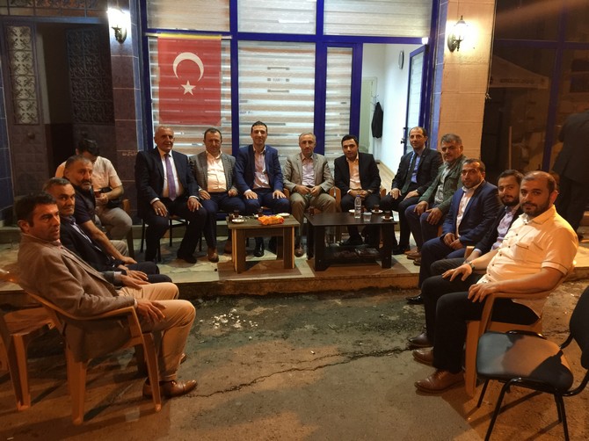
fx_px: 493
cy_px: 220
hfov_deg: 61.7
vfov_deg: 48.2
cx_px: 294
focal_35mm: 29
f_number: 2.2
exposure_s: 1/10
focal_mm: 4.15
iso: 125
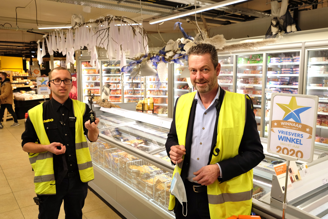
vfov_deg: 42.3
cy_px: 110
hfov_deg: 60.3
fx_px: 282
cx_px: 164
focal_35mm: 31
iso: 400
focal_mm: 20.9
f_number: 4
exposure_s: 1/58
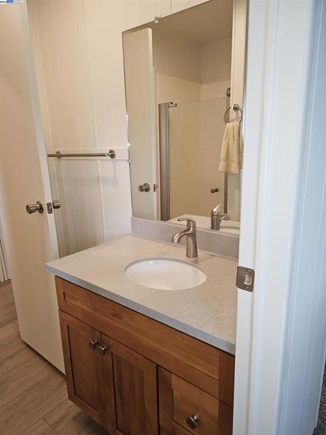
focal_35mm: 23
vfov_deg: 73.9
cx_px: 163
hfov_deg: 58.9
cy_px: 218
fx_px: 289
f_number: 1.7
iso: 80
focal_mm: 6.3
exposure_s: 1/60
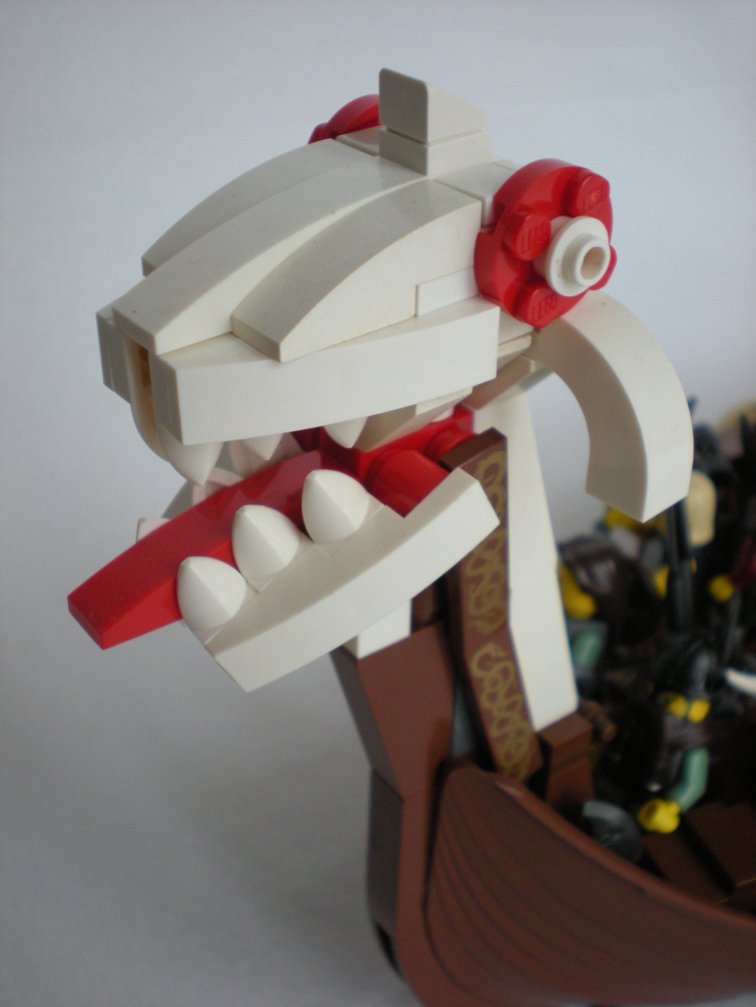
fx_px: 1281
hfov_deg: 32.9
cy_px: 504
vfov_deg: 42.9
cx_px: 378
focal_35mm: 44
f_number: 3.5
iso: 200
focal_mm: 7.4
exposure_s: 1/41.4
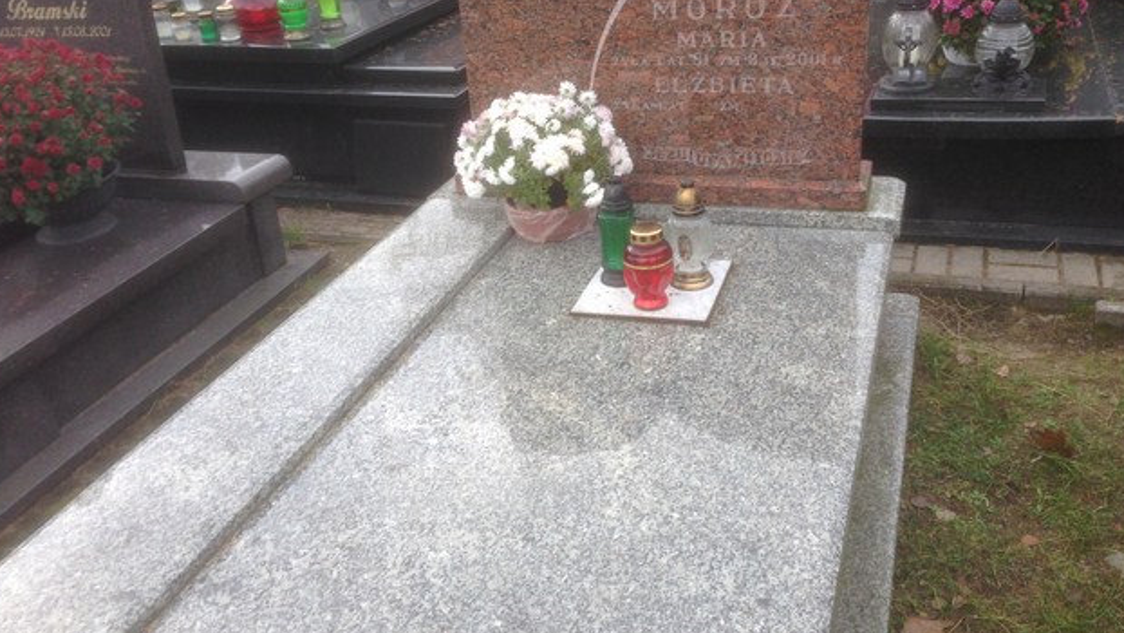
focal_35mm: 37
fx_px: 1103
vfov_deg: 31.9
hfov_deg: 54.0
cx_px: 566
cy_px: 241
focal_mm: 4.12
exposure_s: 1/147
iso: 50
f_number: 2.4
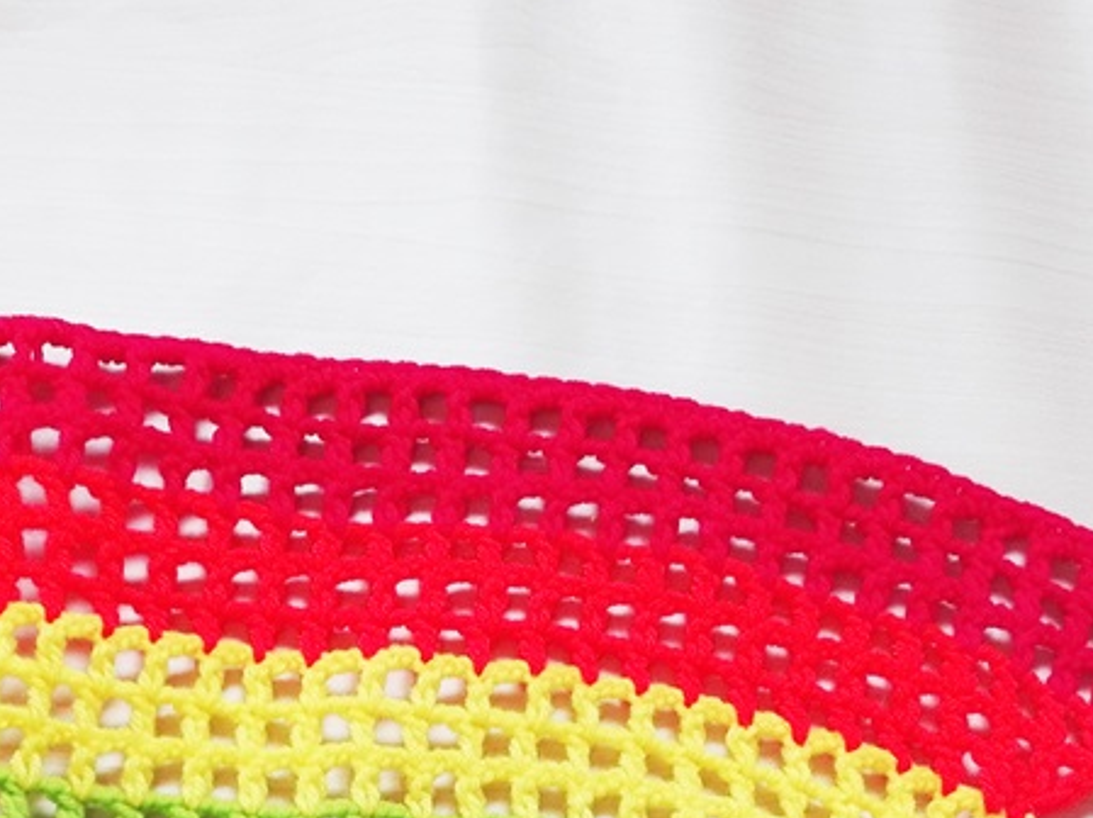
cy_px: 940
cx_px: 290
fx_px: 2051
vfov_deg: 21.2
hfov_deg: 29.4
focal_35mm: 65
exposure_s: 1/33
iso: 130
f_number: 2
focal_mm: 3.79
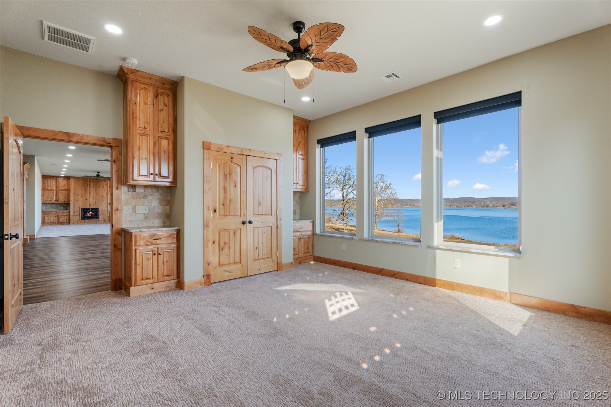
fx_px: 272
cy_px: 204
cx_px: 306
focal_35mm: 16
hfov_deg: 96.7
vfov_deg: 73.7
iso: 250
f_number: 9
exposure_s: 1/13
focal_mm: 16
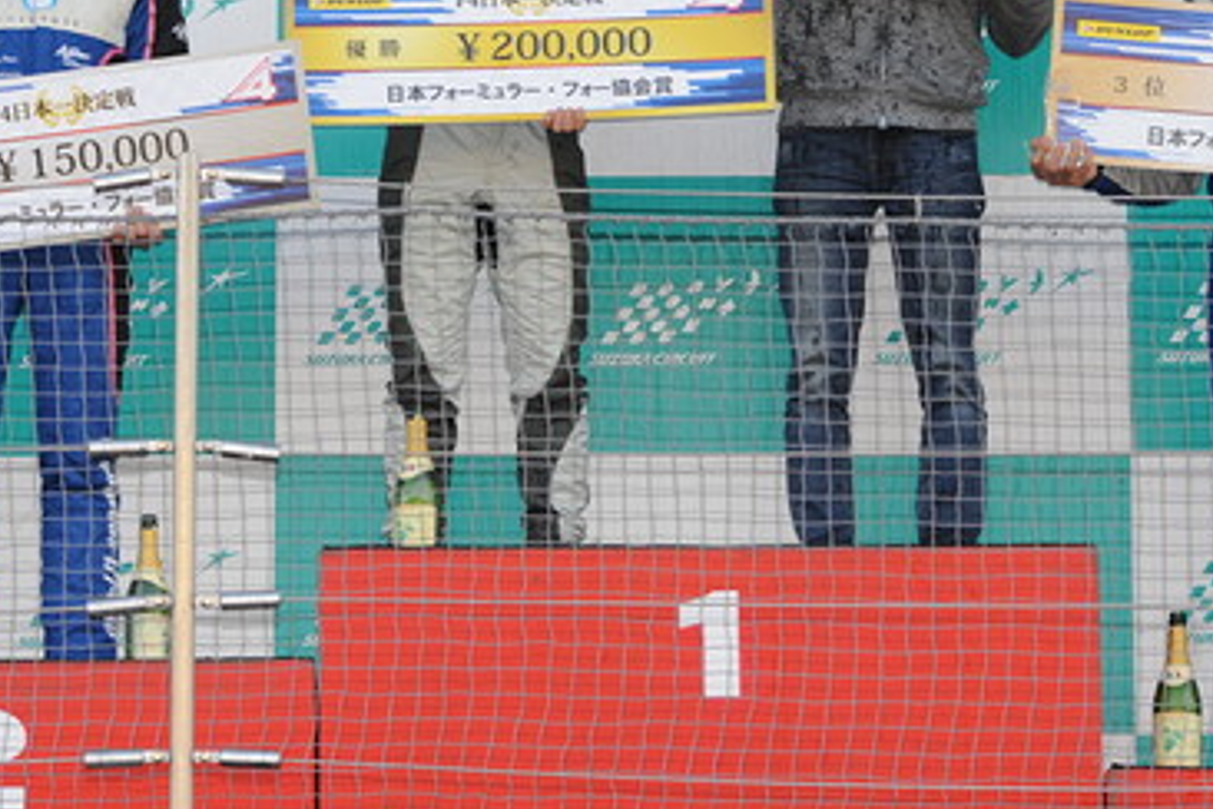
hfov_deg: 5.8
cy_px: 53
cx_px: 620
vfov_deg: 3.9
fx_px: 11927
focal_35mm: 354
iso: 800
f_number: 8
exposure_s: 1/250
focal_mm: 180
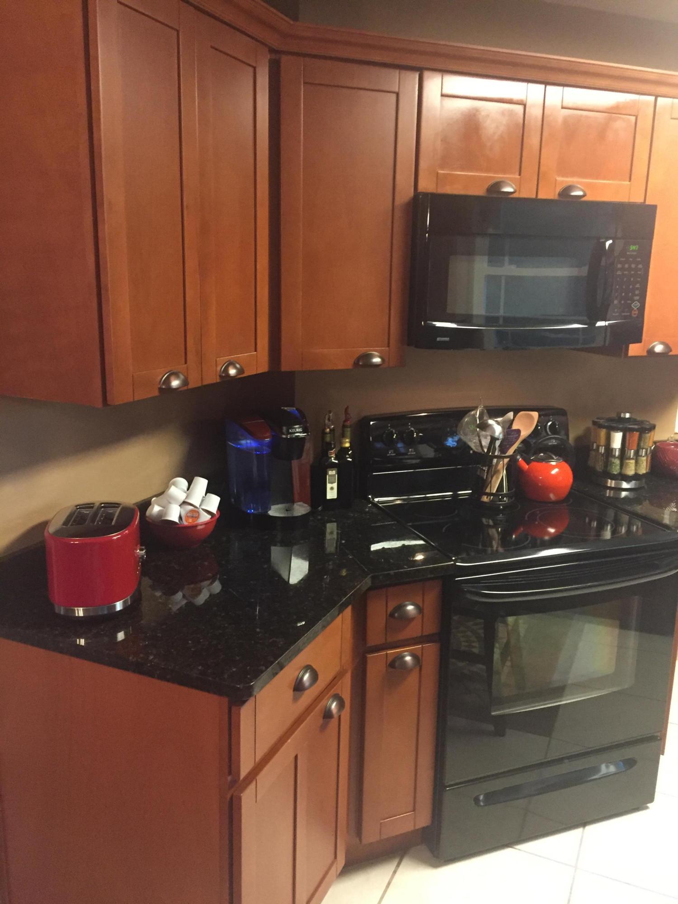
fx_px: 757
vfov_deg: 61.7
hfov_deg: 48.2
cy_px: 452
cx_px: 339
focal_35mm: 29
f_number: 2.2
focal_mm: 4.15
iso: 320
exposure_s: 1/15
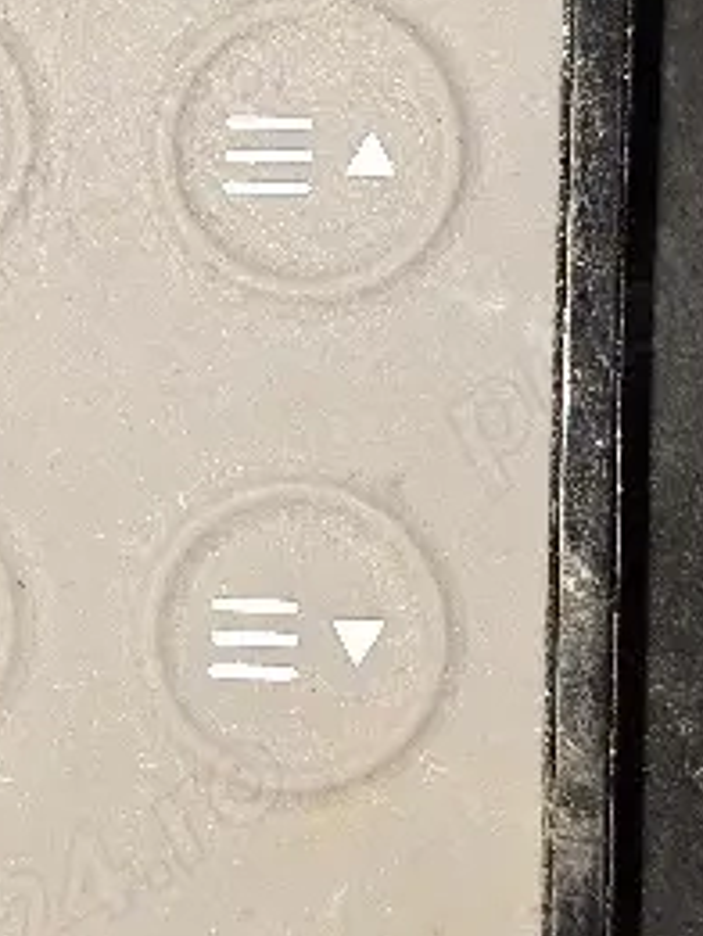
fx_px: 2381
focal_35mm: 88
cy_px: 334
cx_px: 86
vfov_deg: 22.2
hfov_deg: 16.6
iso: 50
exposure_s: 1/100
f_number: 1.8
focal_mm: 5.54
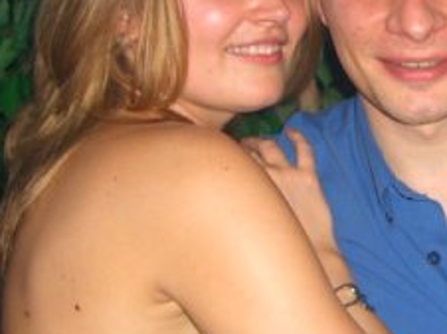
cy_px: 111
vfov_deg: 14.6
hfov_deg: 19.0
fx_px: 1303
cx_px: 425
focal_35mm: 101
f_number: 2.8
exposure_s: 1/60
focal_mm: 7.9
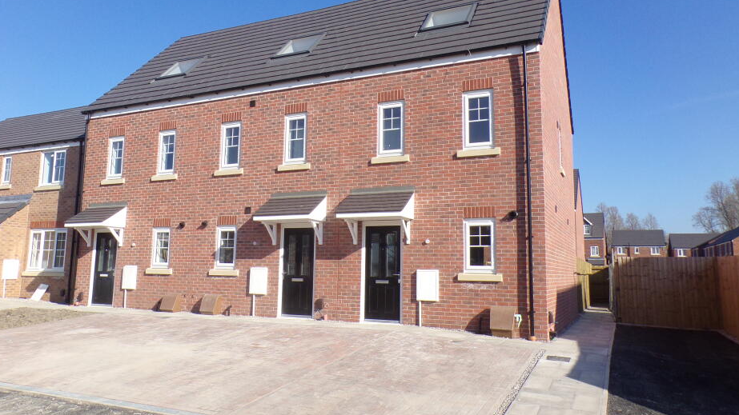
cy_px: 193
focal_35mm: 29
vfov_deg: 40.1
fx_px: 568
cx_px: 365
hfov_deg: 66.1
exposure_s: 1/280
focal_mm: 4.3
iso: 80
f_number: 5.8
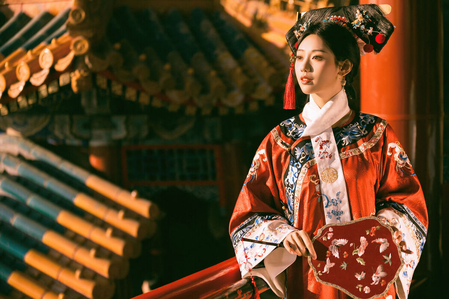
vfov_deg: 19.5
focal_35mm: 70
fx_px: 873
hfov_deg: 28.8
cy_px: 150
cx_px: 224
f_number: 2.8
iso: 100
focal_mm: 70
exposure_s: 1/1250
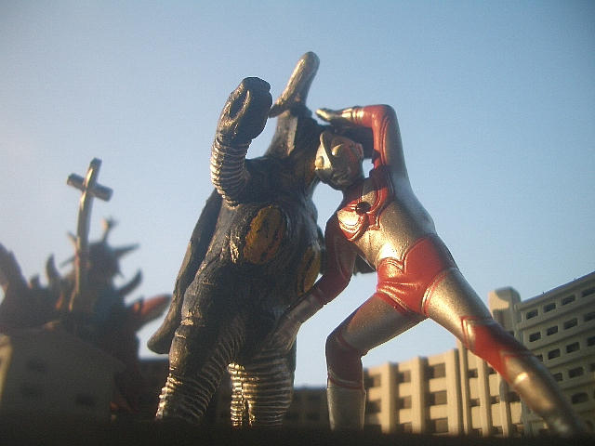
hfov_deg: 52.6
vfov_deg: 40.7
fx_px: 602
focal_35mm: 35
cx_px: 298
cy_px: 223
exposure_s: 1/400
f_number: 2.6
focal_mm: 5.8
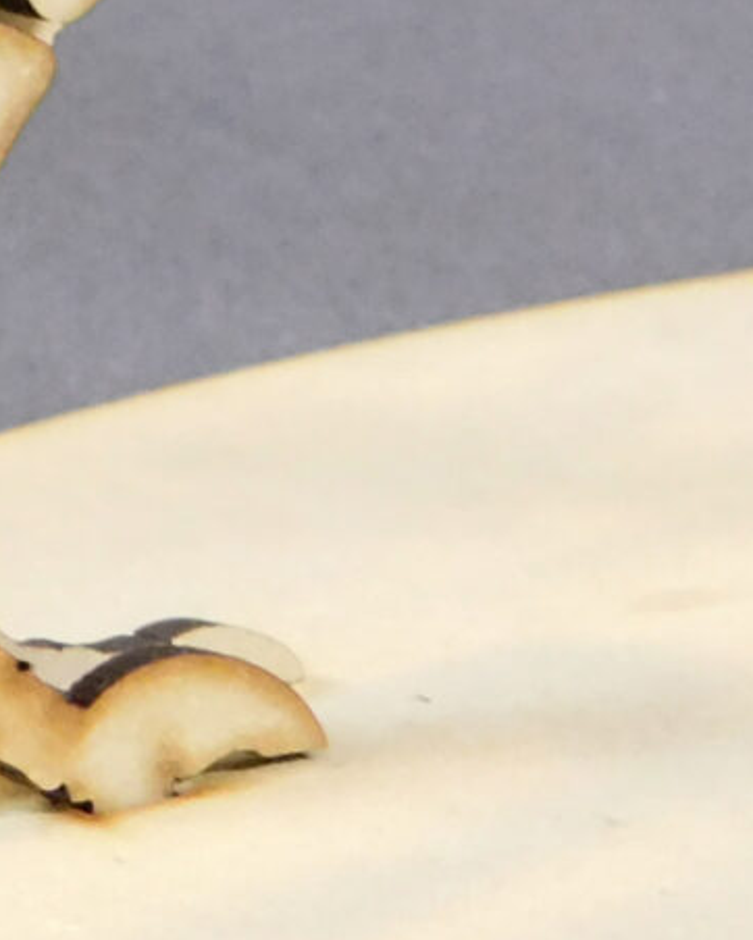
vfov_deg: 6.6
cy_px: -1036
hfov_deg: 5.4
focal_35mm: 282
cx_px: 1211
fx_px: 7850
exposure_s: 1/8
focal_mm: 9
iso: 560
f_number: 3.8
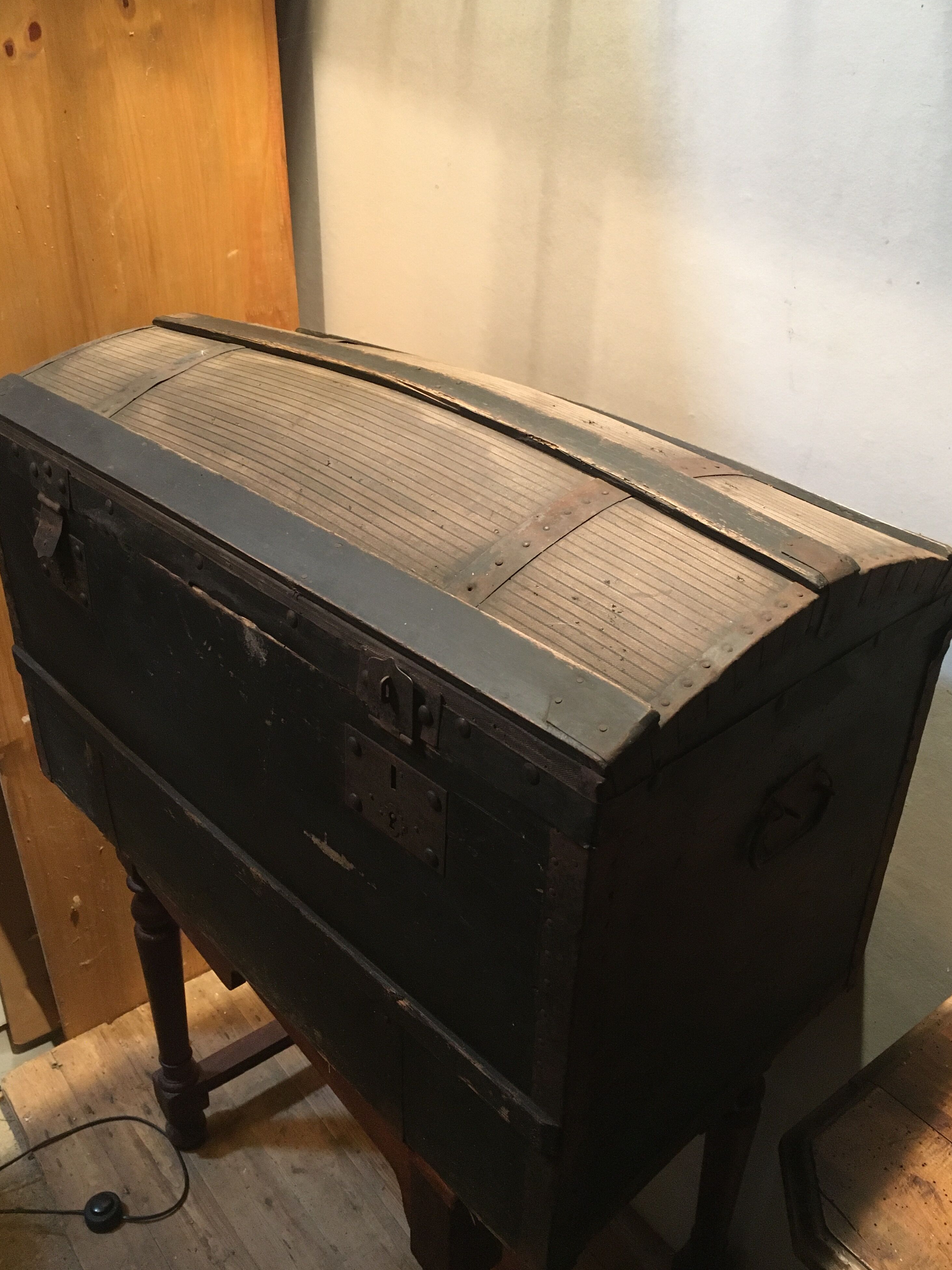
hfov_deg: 46.8
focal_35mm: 30
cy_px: 624
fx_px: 1100
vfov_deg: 60.0
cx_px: 482
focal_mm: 4.15
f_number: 2.2
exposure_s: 1/25
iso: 200
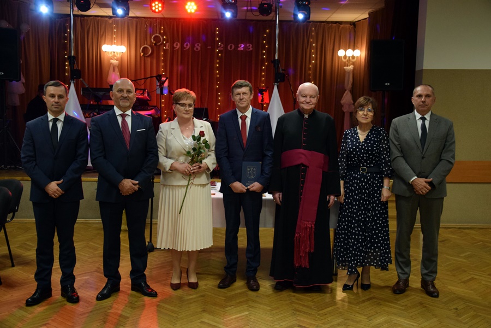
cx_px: 246
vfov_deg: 31.9
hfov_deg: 46.4
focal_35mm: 42
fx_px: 573
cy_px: 164
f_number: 4
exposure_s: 1/100
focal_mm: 28
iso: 2200
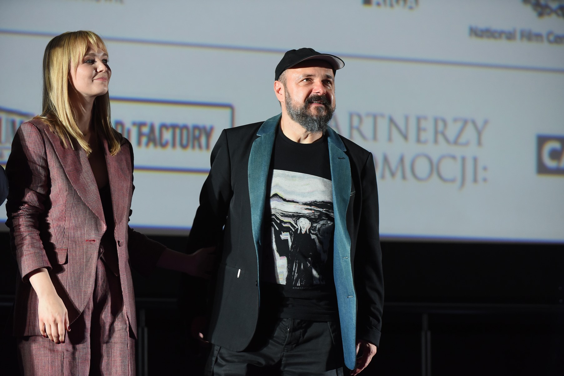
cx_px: 282
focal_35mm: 140
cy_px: 188
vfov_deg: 9.8
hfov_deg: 14.6
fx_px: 2194
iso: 2000
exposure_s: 1/160
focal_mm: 140
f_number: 3.5
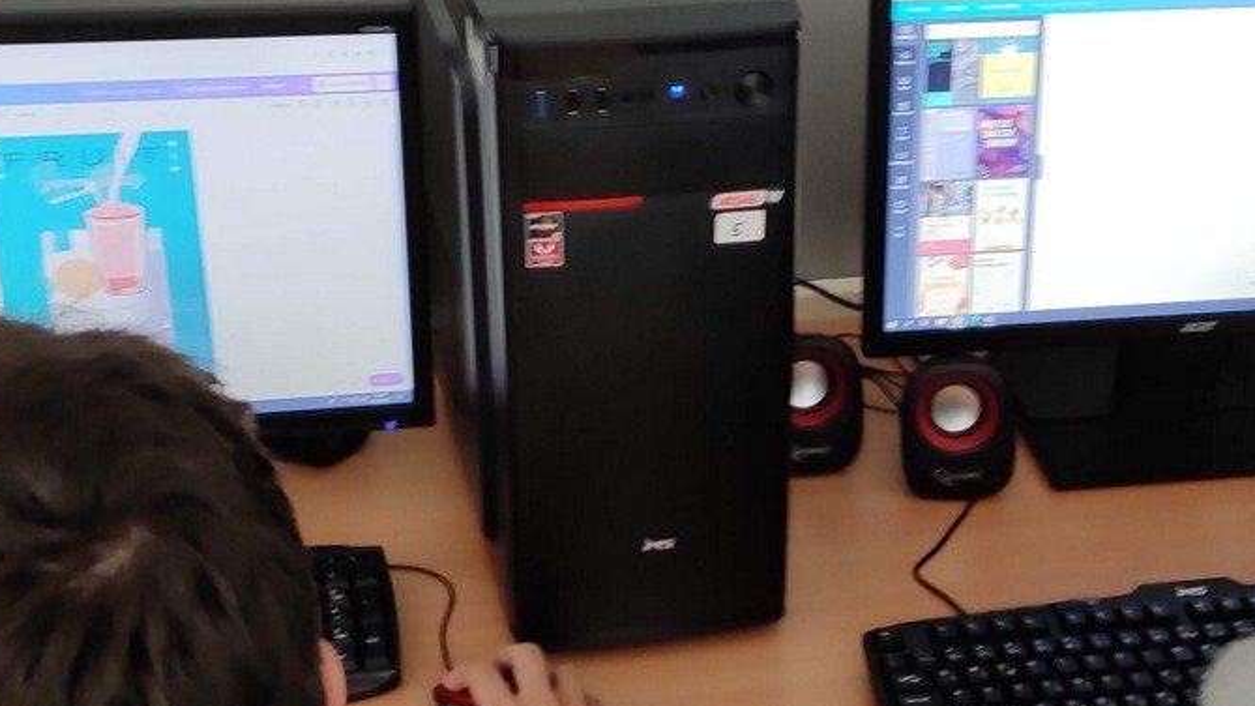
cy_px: 449
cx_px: 811
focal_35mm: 65
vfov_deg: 18.5
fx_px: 2163
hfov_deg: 32.1
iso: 223
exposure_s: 1/33
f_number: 1.79
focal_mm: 4.74
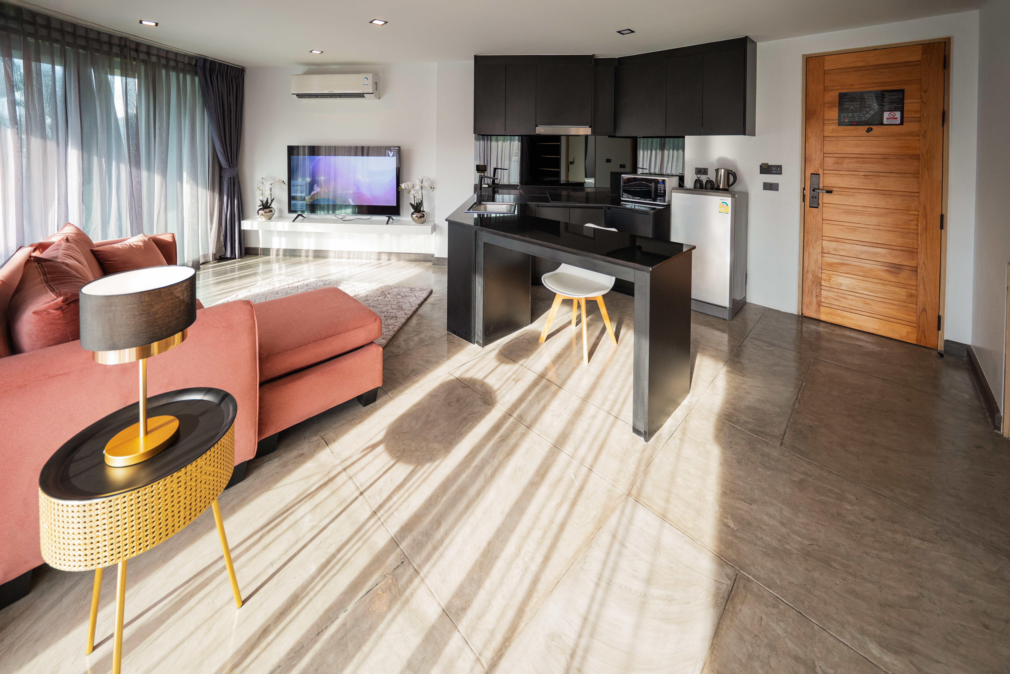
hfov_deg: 104.3
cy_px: 337
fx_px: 393
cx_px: 505
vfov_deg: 81.2
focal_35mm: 14
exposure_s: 1/200
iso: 640
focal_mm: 14
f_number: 4
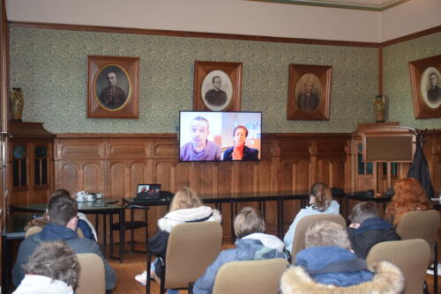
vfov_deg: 29.9
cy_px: 147
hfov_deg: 43.6
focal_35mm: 45
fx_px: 552
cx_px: 220
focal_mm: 30
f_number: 4
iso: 800
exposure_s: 1/60
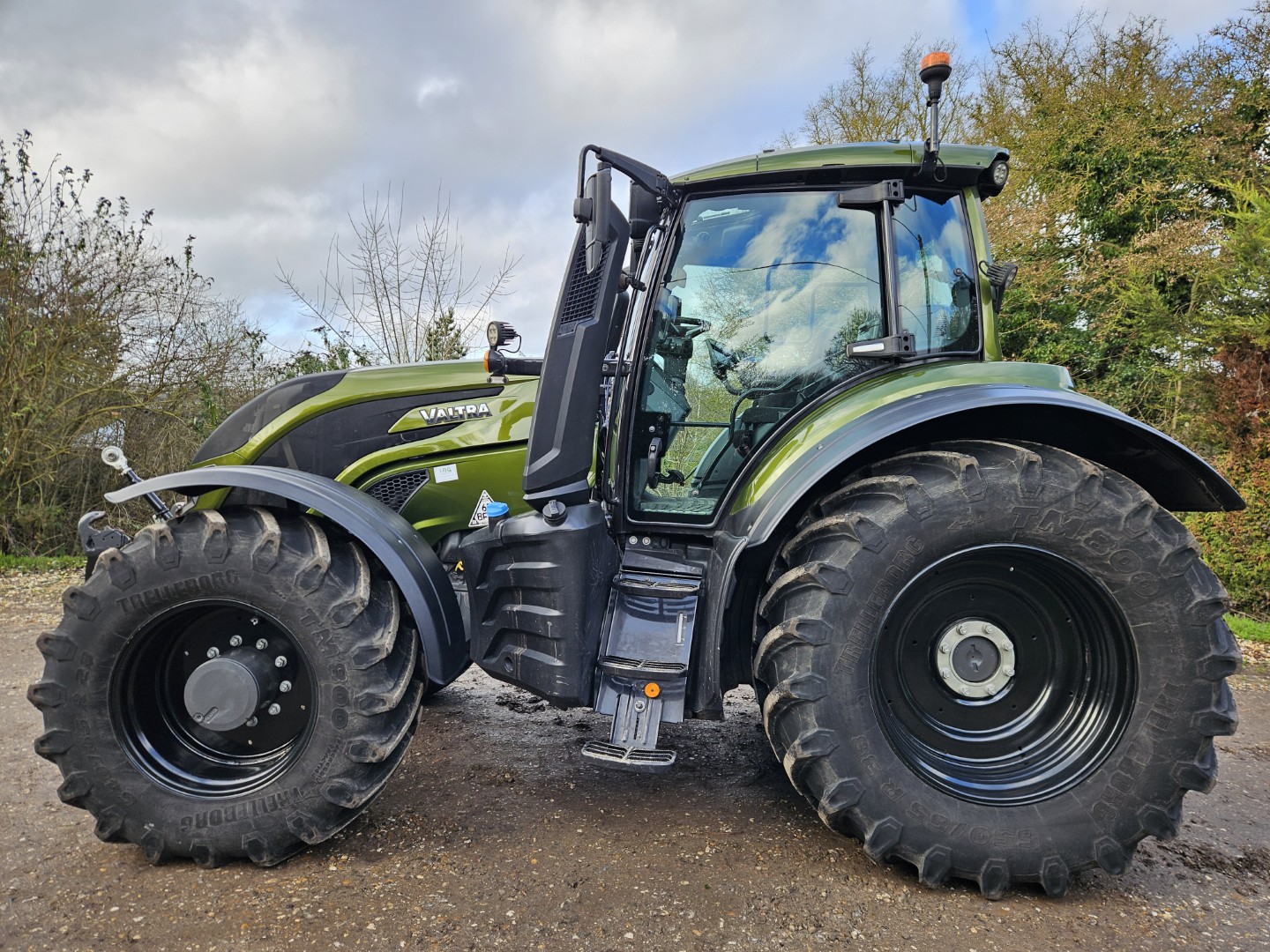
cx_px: 635
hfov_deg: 73.9
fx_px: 844
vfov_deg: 58.9
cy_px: 476
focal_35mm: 23
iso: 25
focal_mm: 5.4
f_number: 1.8
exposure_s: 1/251
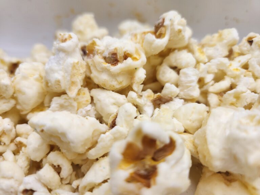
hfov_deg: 73.9
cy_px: 98
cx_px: 130
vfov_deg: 58.9
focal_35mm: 23
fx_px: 173
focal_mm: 5.4
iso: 80
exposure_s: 1/120
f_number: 1.8
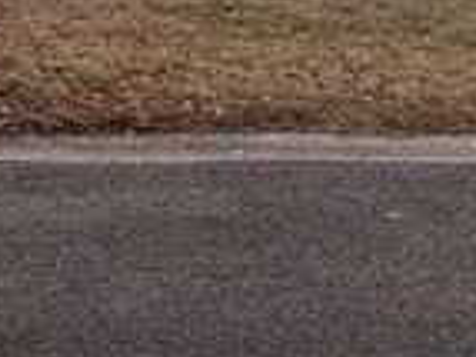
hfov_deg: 20.7
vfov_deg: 15.5
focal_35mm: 91
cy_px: -102
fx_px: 1250
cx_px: -17
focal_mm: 5.1
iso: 40
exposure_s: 1/216
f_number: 1.6
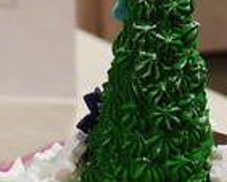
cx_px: 126
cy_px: 108
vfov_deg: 8.0
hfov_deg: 10.0
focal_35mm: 193
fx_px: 1298
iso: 400
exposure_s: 1/60
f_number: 2.8
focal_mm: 13.2
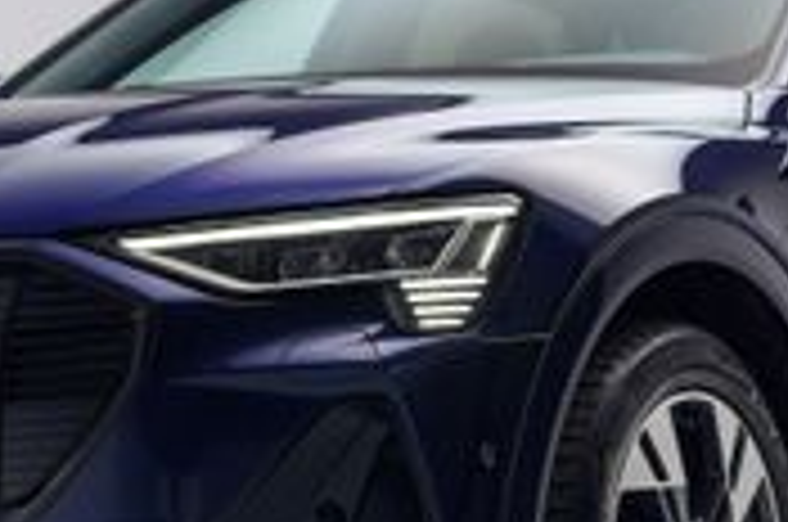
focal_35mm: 143
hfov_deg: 14.4
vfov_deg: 9.6
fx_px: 3124
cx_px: 428
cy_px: 290
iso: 100
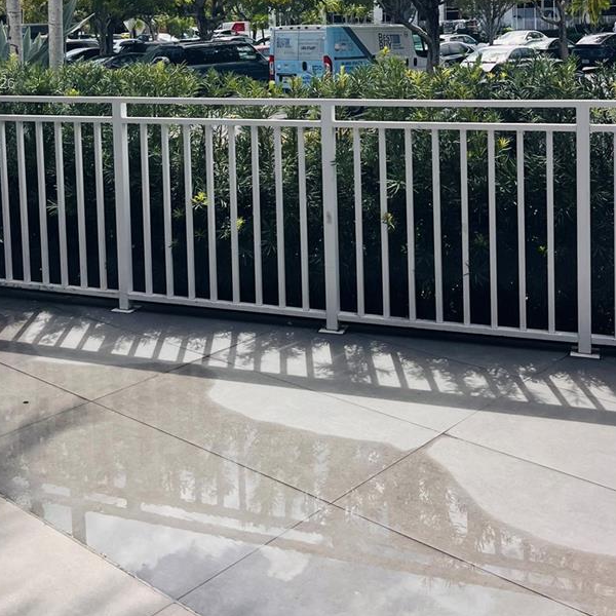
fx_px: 926
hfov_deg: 36.8
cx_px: 287
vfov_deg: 35.1
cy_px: 85
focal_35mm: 46
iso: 50
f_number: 1.6
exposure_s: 1/5556
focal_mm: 5.1
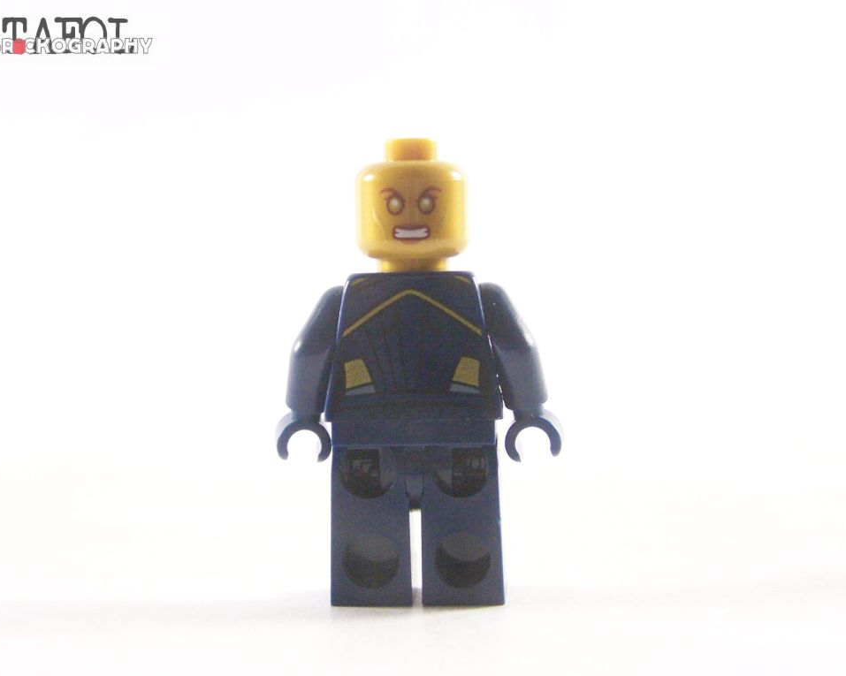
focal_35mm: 70
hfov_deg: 27.1
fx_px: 1752
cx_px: 425
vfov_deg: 21.8
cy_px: 338
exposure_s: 1/60
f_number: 3.2
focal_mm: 11.1
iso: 400
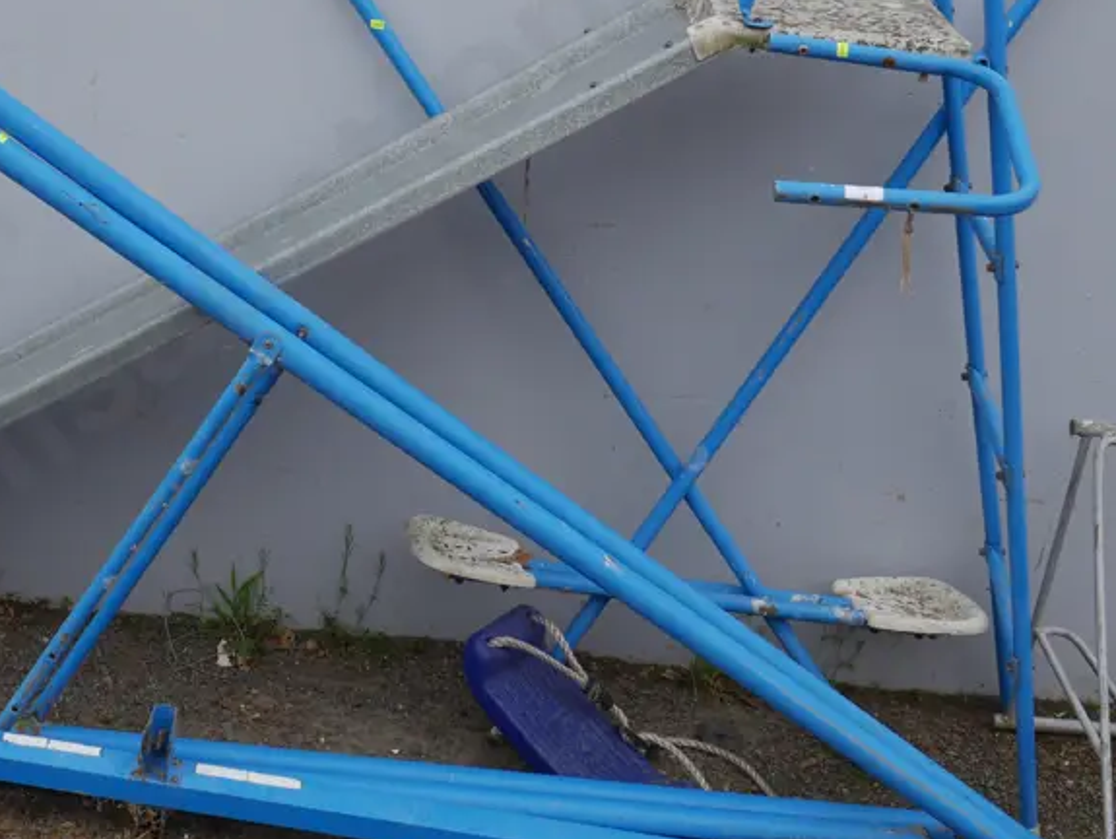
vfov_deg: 25.5
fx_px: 1839
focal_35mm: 57
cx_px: 254
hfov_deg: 33.0
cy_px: 261
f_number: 5
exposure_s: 1/200
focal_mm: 16
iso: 200
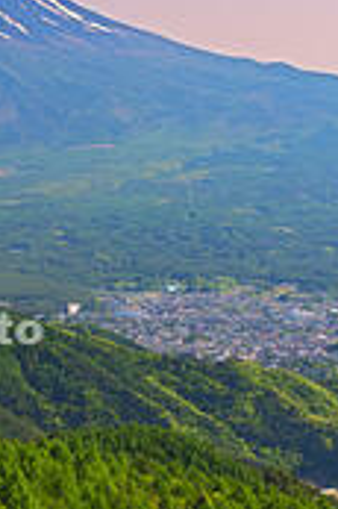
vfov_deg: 14.4
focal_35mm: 142
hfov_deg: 9.5
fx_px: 2004
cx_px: -85
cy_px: 321
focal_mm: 41
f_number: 13
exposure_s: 1/15
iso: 100
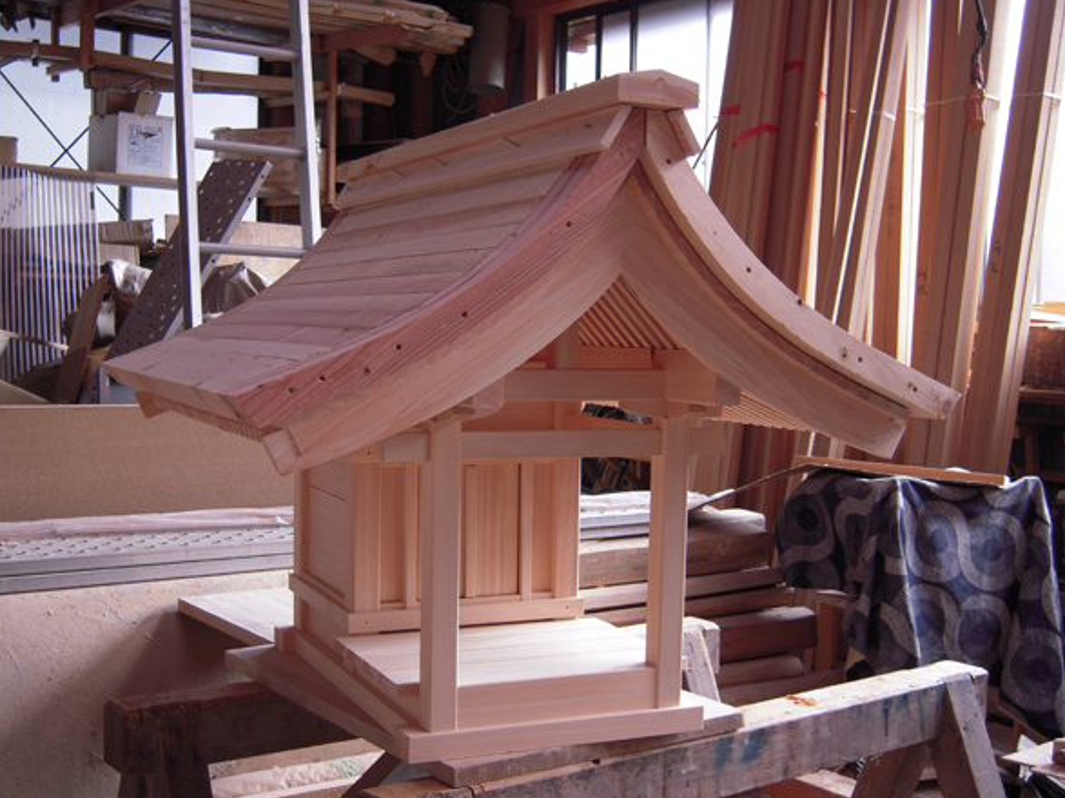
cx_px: 530
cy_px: 403
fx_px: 1415
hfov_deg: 41.2
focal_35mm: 46
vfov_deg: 31.5
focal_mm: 8.1
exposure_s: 1/50
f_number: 3.3
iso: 125
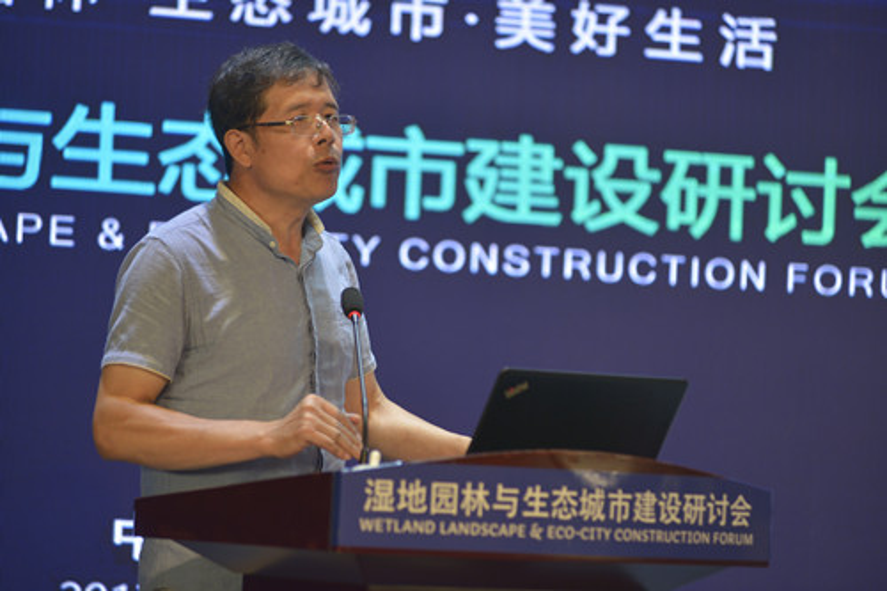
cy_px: 296
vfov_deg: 8.1
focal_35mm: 170
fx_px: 4187
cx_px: 444
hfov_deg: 12.1
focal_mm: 170
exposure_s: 1/200
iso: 800
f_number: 2.8
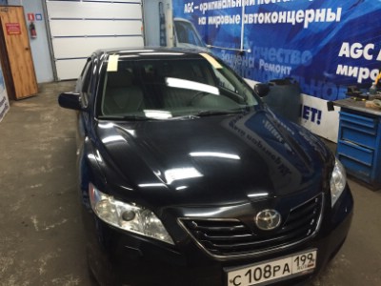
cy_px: 143
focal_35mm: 29
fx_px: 319
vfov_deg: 48.2
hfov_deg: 61.7
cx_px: 190
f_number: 2.2
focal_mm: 4.15
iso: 200
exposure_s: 1/33
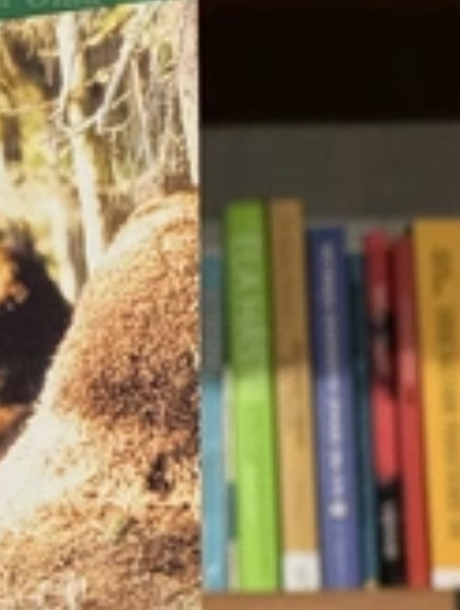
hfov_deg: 4.6
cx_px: -477
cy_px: 515
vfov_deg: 6.2
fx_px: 5665
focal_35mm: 321
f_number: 2.8
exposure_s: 1/91
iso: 250
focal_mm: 9
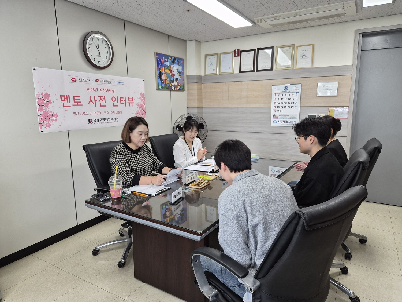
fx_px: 267
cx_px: 201
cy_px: 151
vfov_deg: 58.9
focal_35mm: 23
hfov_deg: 73.9
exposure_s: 1/120
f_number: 1.8
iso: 125
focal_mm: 5.4
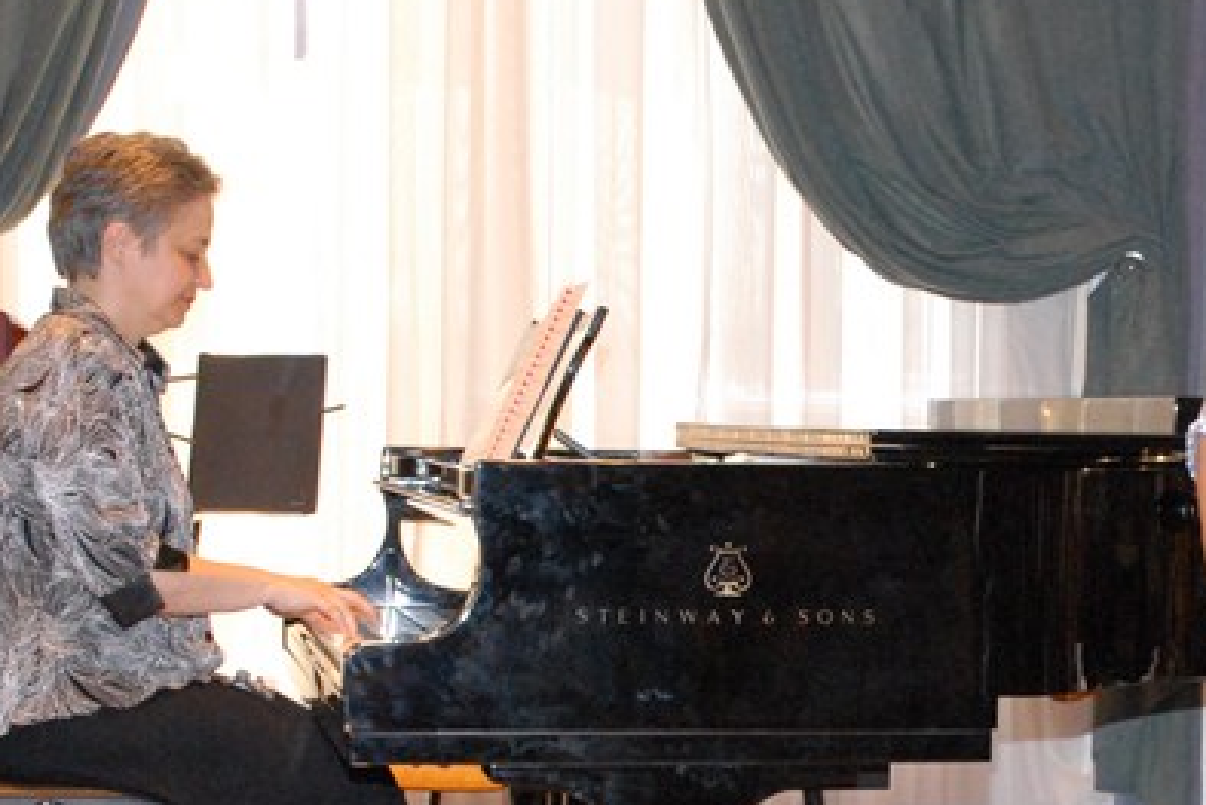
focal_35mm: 105
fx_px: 3529
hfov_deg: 19.2
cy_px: 761
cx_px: 955
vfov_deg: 12.9
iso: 1000
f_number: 7.1
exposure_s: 1/80
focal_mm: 27
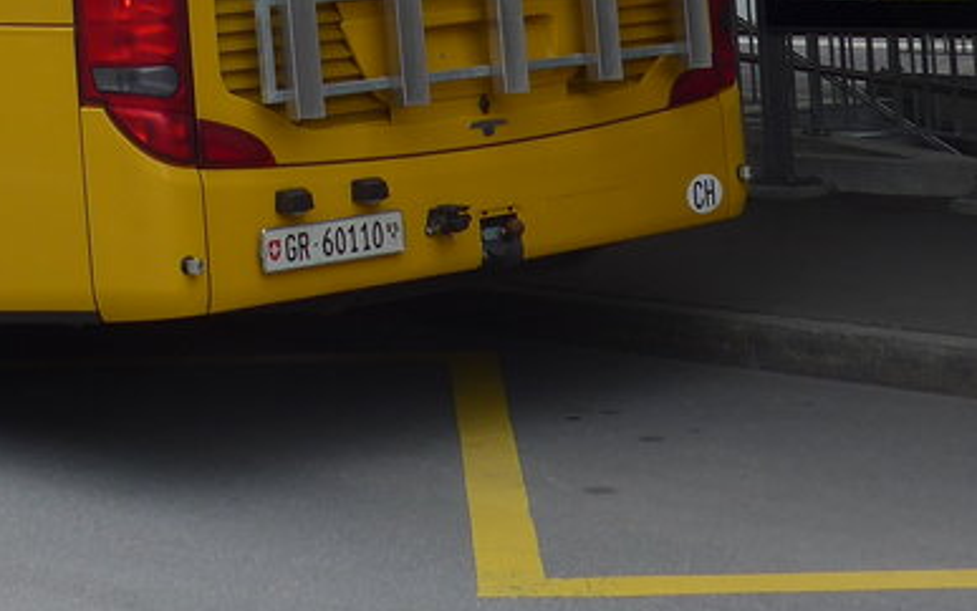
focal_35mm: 102
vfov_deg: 11.9
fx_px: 2716
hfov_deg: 19.1
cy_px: -467
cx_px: -230
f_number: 2.8
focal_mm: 6.5
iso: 80
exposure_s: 1/1000
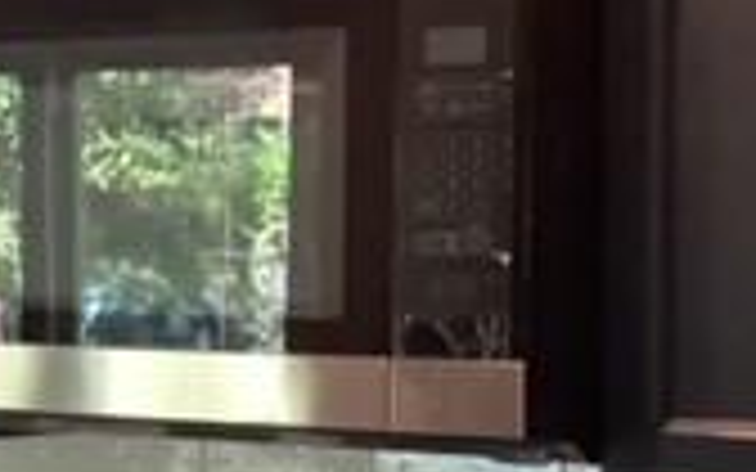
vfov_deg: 10.3
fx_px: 2575
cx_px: 513
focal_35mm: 125
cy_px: 602
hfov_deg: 16.7
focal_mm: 3.3
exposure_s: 1/60
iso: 400
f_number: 2.4
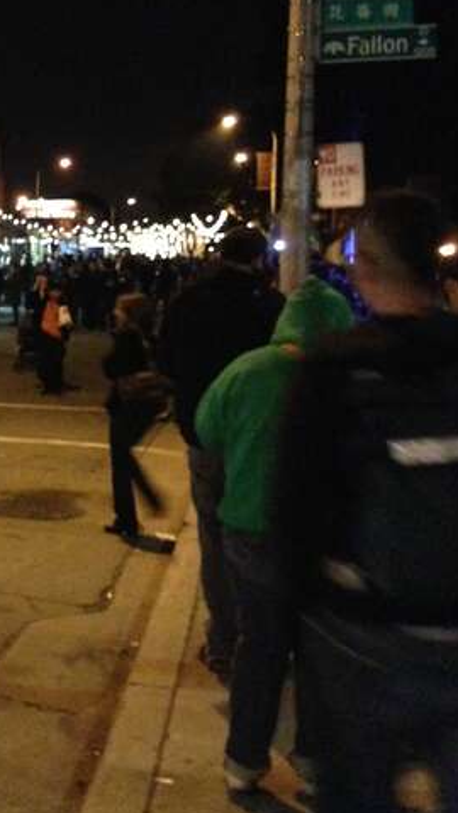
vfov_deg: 34.8
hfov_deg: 18.1
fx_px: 1293
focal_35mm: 60
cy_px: 328
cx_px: -210
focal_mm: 4.13
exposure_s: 1/15
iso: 800
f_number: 2.4
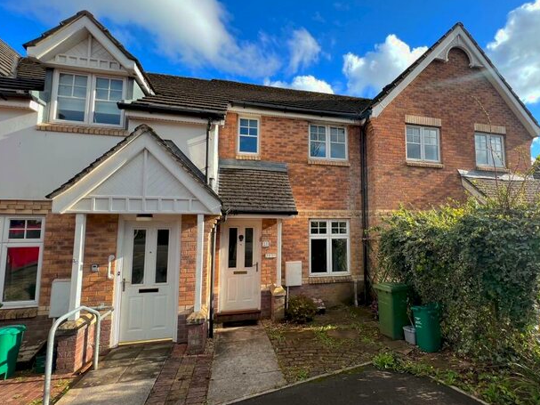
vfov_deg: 81.7
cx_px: 291
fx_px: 234
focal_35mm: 15
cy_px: 202
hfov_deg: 98.0
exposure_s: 1/585
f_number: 1.8
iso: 32
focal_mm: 1.57
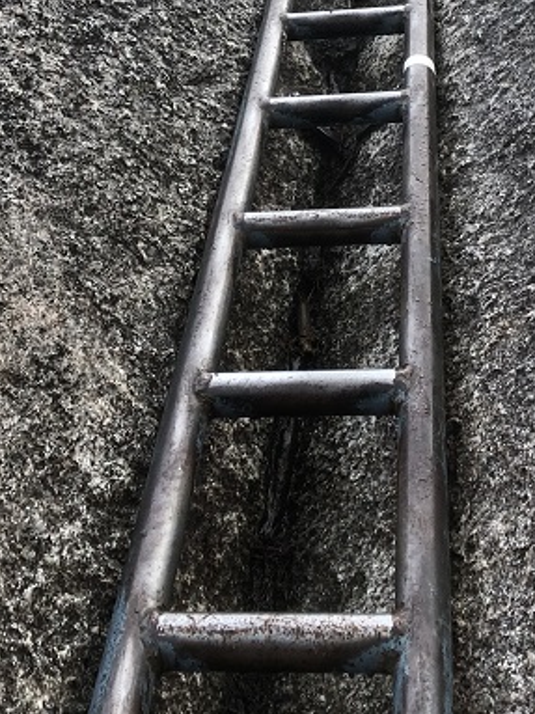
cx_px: 260
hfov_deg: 24.8
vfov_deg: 31.9
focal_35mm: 59
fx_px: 1216
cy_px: 154
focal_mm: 3.99
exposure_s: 1/40
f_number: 1.8
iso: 25
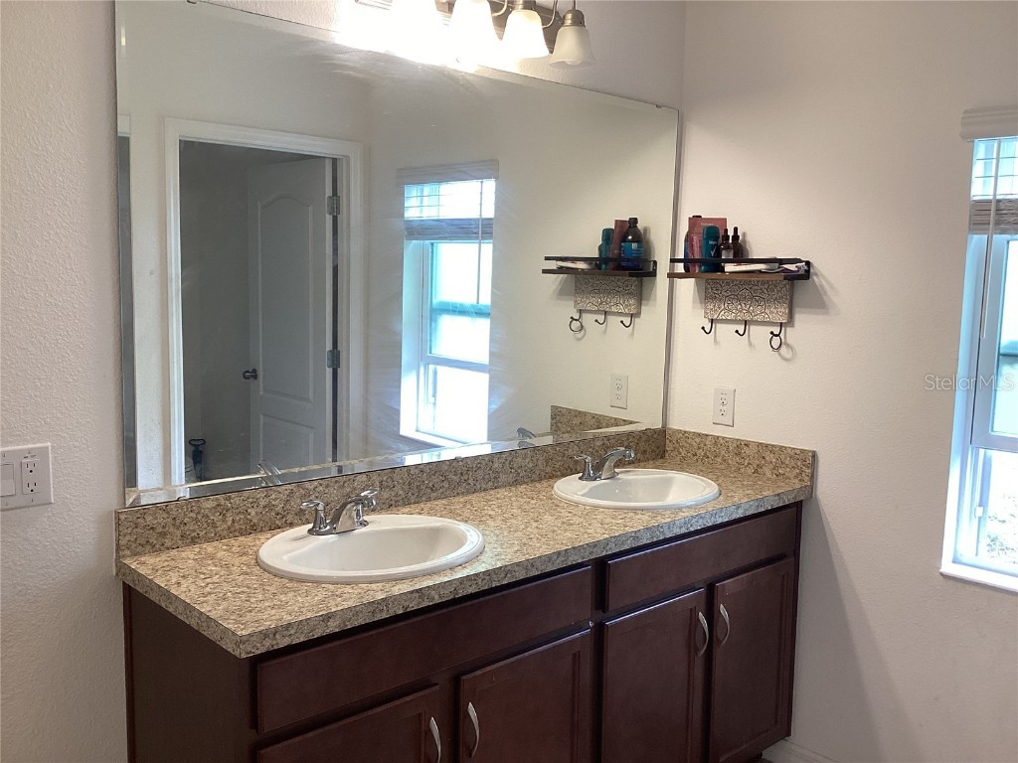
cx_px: 509
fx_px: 912
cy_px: 382
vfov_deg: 45.4
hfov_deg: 58.4
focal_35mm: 31
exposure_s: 1/60
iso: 64
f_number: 2.4
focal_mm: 3.3
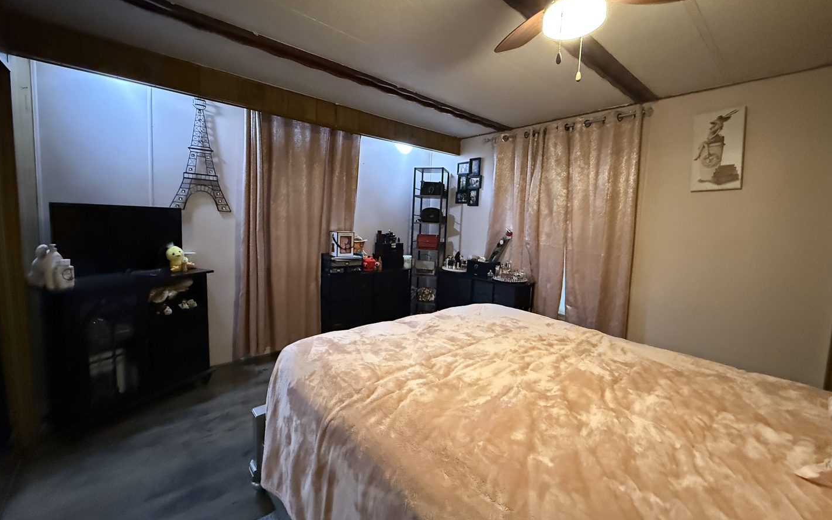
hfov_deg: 101.5
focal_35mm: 15
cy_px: 247
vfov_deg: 74.7
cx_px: 416
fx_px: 340
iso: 1250
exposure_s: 1/60
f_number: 2.2
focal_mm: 2.22
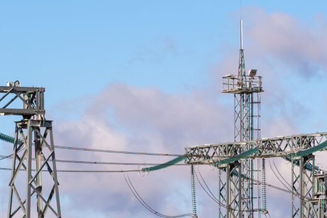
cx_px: 76
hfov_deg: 5.0
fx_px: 3741
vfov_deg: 3.3
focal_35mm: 412
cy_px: 185
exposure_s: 1/550
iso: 200
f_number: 8
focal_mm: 95.4
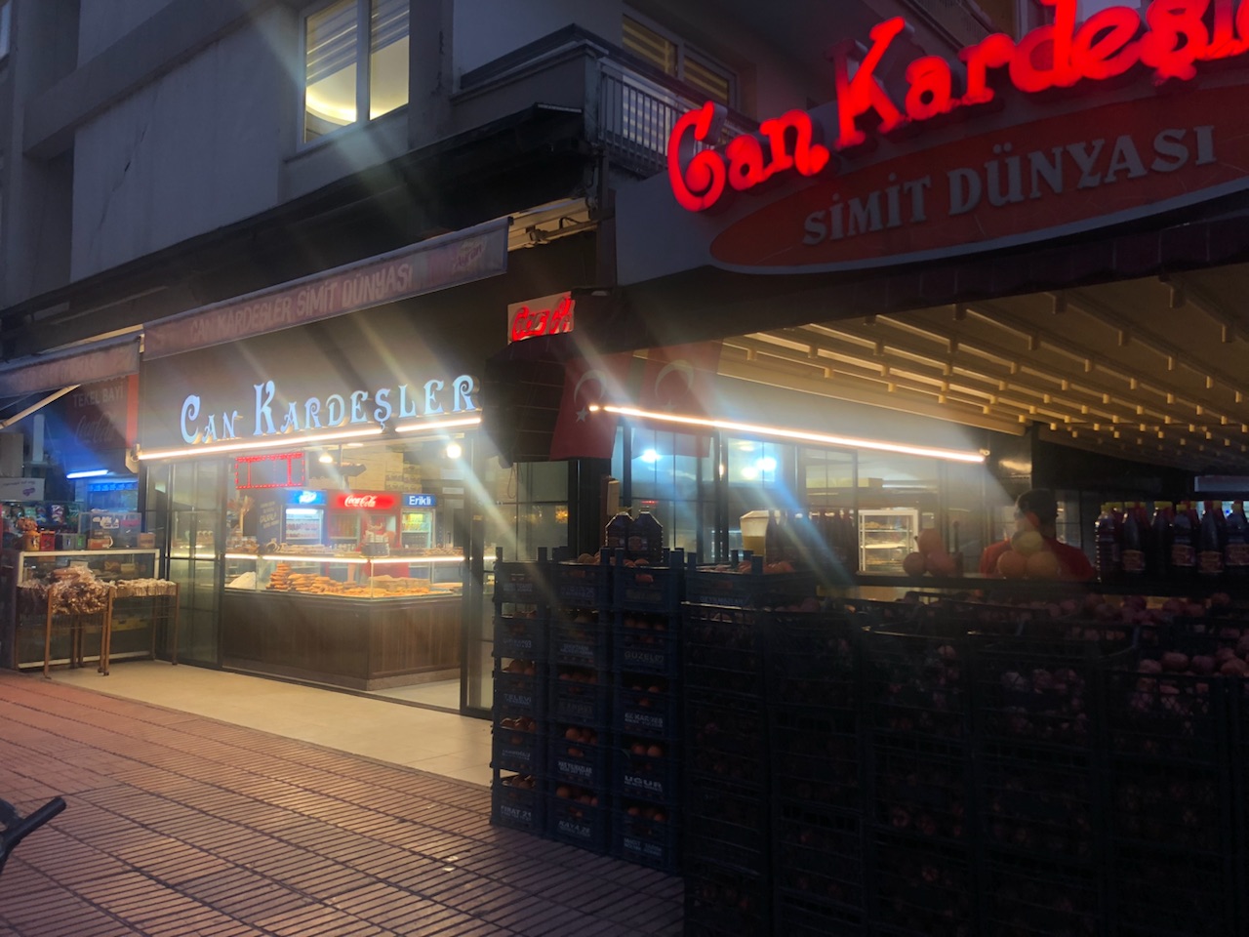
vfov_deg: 49.7
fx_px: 1010
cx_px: 624
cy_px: 468
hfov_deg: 63.4
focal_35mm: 28
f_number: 1.8
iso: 125
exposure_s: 1/50
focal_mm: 4
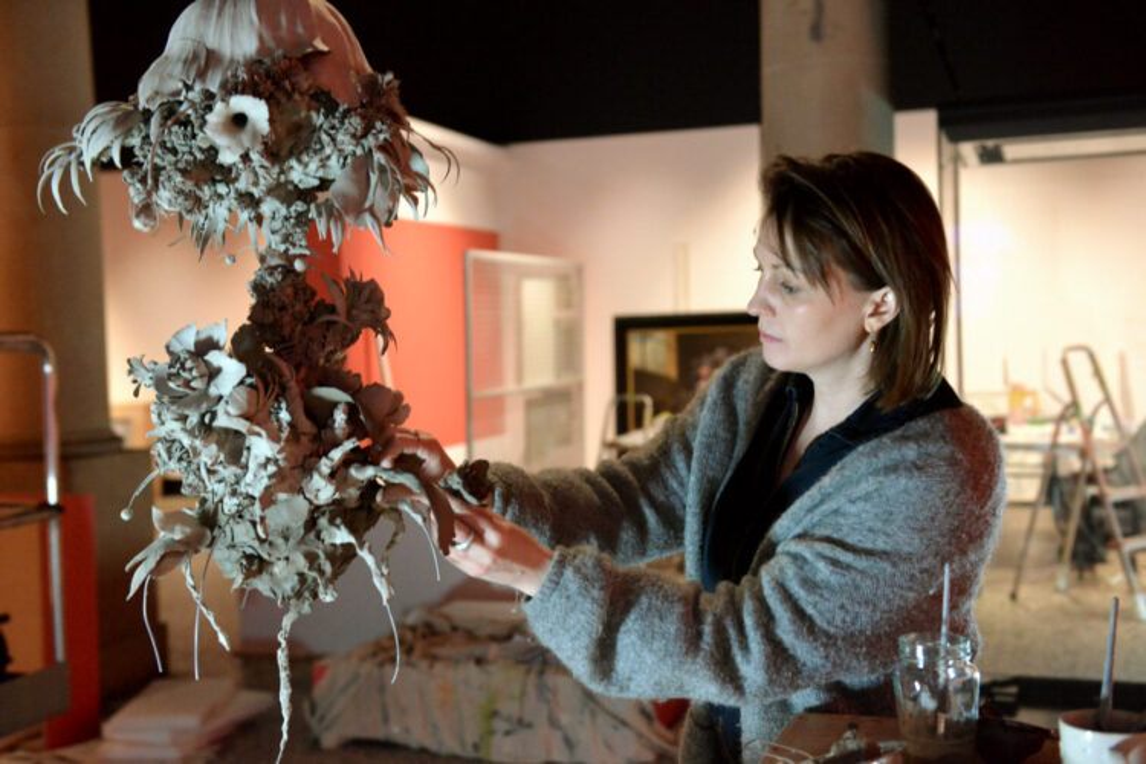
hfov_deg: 43.6
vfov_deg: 29.9
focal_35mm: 45
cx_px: 573
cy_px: 382
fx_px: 1432
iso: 6400
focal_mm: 45
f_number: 4
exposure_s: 1/100
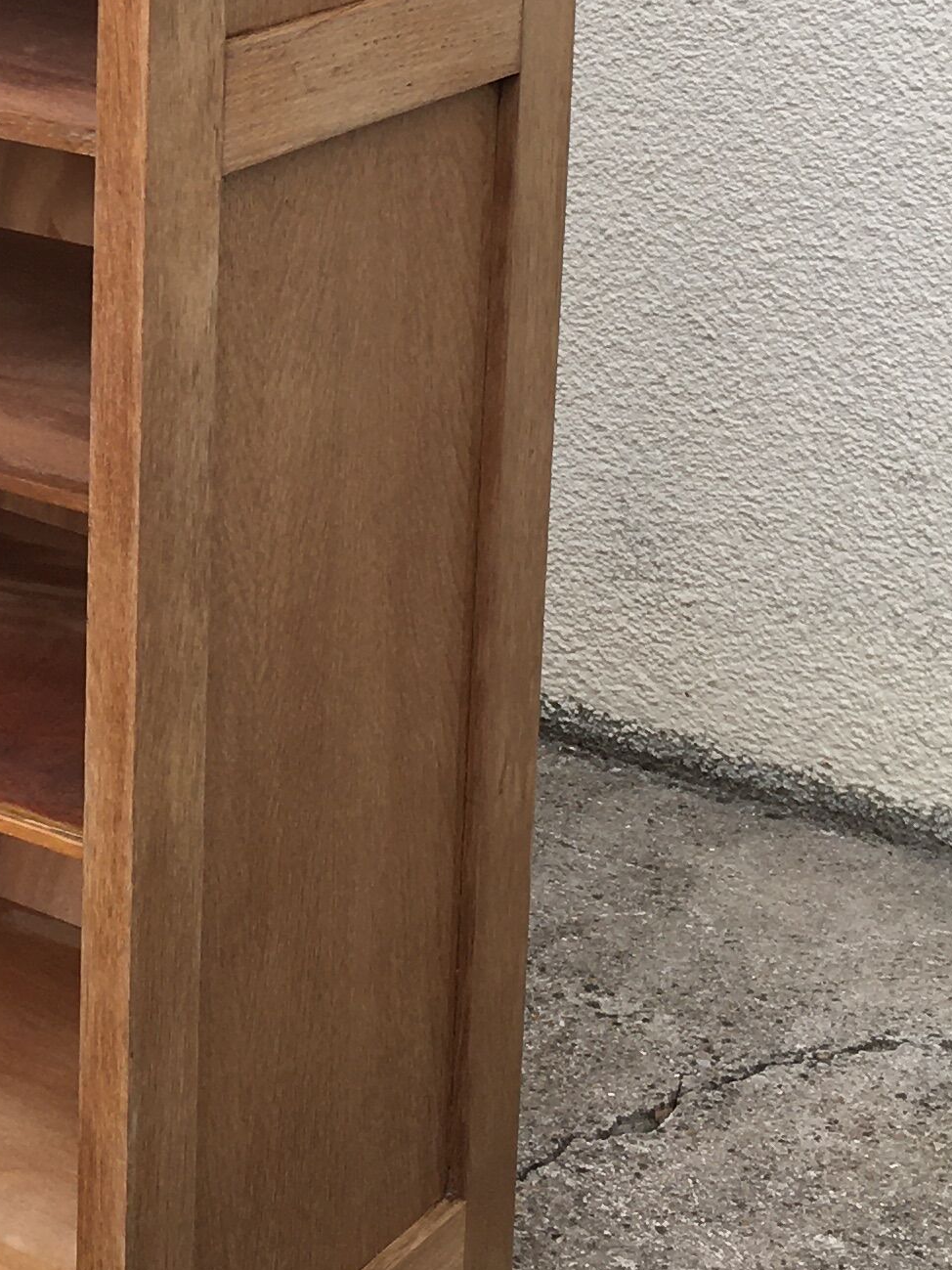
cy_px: 39
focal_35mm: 90
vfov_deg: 21.1
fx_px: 3301
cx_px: -83
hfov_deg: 16.0
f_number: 2.2
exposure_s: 1/288
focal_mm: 4.15
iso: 25
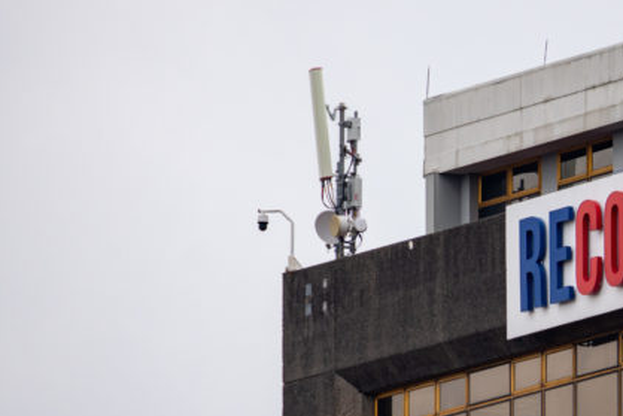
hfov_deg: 1.9
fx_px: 19076
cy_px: 283
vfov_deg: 1.2
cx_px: 464
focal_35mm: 1102
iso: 200
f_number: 6.3
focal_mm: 400
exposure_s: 1/500
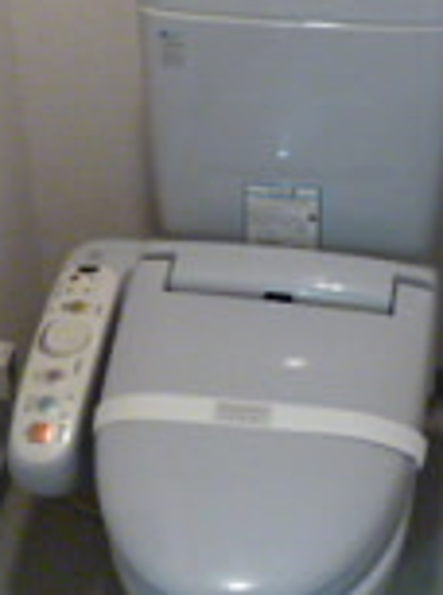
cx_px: 241
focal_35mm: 74
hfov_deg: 19.8
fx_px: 1268
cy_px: 200
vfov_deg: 26.2
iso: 800
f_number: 2.5
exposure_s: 1/50
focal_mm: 4.3
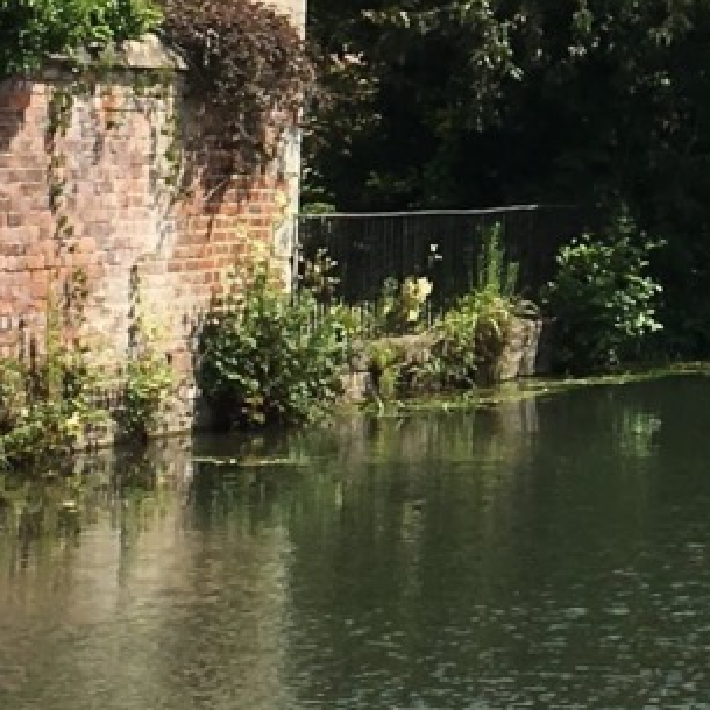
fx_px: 3991
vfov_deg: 10.0
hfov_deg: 9.9
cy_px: -233
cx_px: 1059
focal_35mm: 172
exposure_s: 1/2481
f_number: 2.2
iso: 25
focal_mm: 4.15
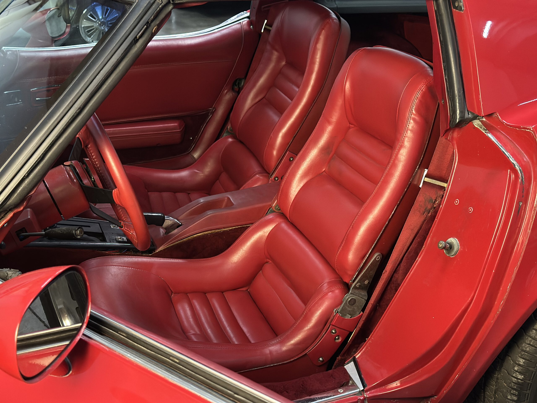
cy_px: 202
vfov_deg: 30.3
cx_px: 268
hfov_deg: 39.7
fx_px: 745
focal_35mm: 48
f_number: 1.78
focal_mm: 6.86
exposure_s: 1/33
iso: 640
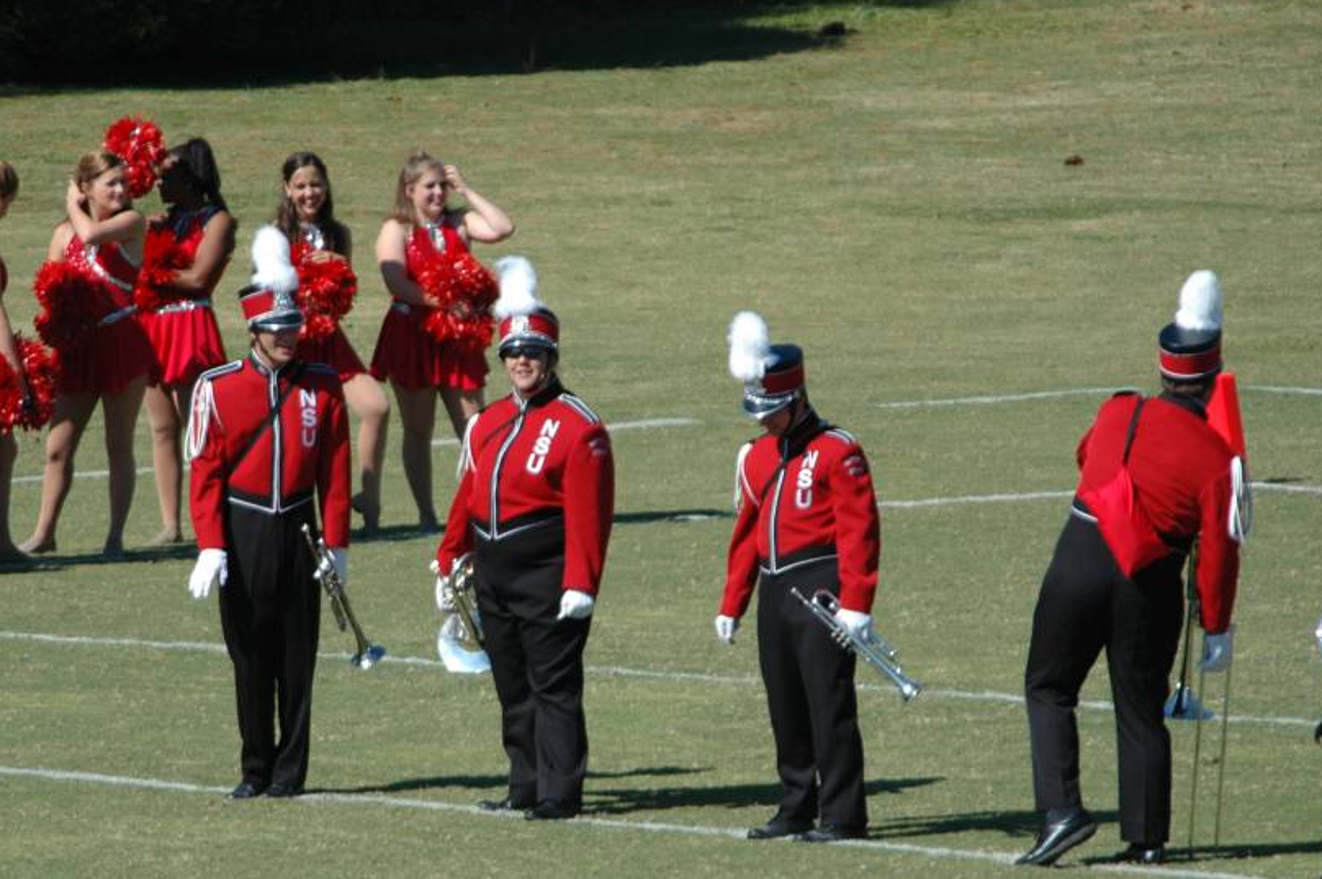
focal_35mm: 760
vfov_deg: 1.8
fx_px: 27880
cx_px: 548
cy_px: 512
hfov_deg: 2.7
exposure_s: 1/1000
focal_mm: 400
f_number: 5.6
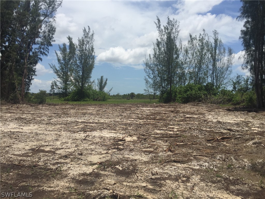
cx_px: 132
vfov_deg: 48.2
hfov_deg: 61.7
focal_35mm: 29
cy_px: 100
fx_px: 222
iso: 32
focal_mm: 4.15
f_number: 2.2
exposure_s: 1/3597
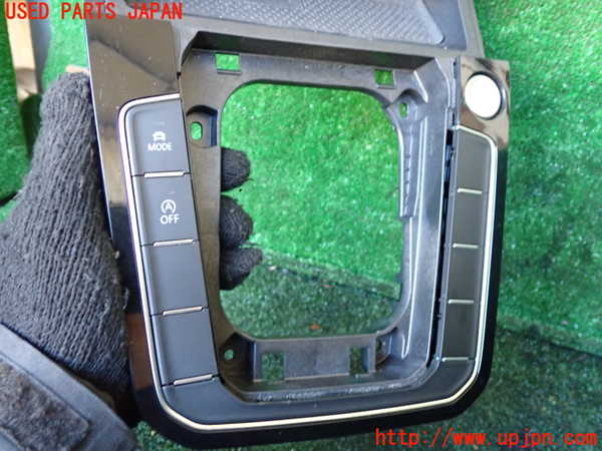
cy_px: 226
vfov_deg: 46.8
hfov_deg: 60.0
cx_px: 301
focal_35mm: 30
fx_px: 522
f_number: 2.3
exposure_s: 1/30
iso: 640
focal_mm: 5.4
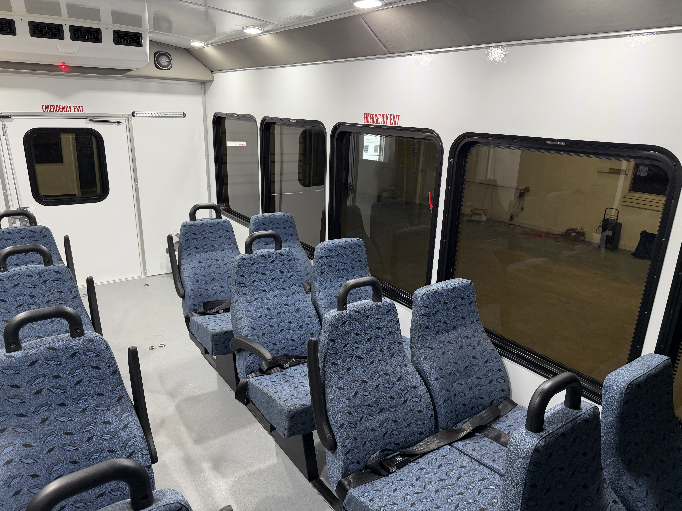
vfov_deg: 56.8
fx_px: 473
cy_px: 256
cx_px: 341
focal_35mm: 24
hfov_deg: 71.6
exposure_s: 1/60
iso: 125
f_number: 1.78
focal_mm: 6.76
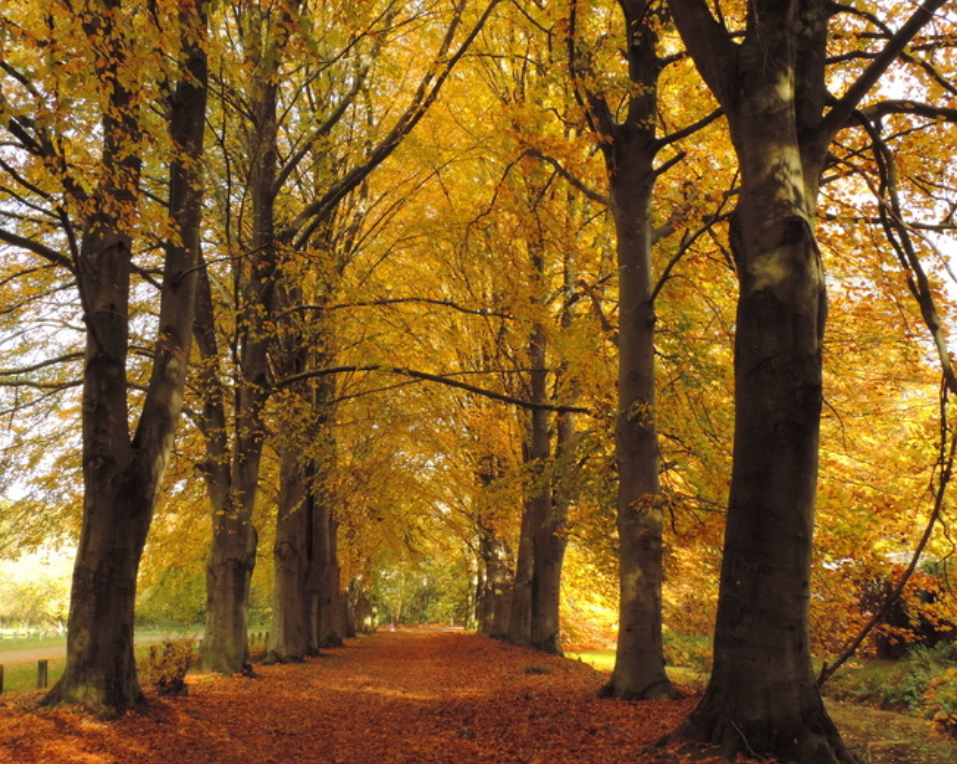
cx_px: 454
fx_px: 1245
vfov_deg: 34.1
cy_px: 372
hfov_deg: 42.0
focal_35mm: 44
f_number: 7.4
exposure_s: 1/50
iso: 250
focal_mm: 7.1
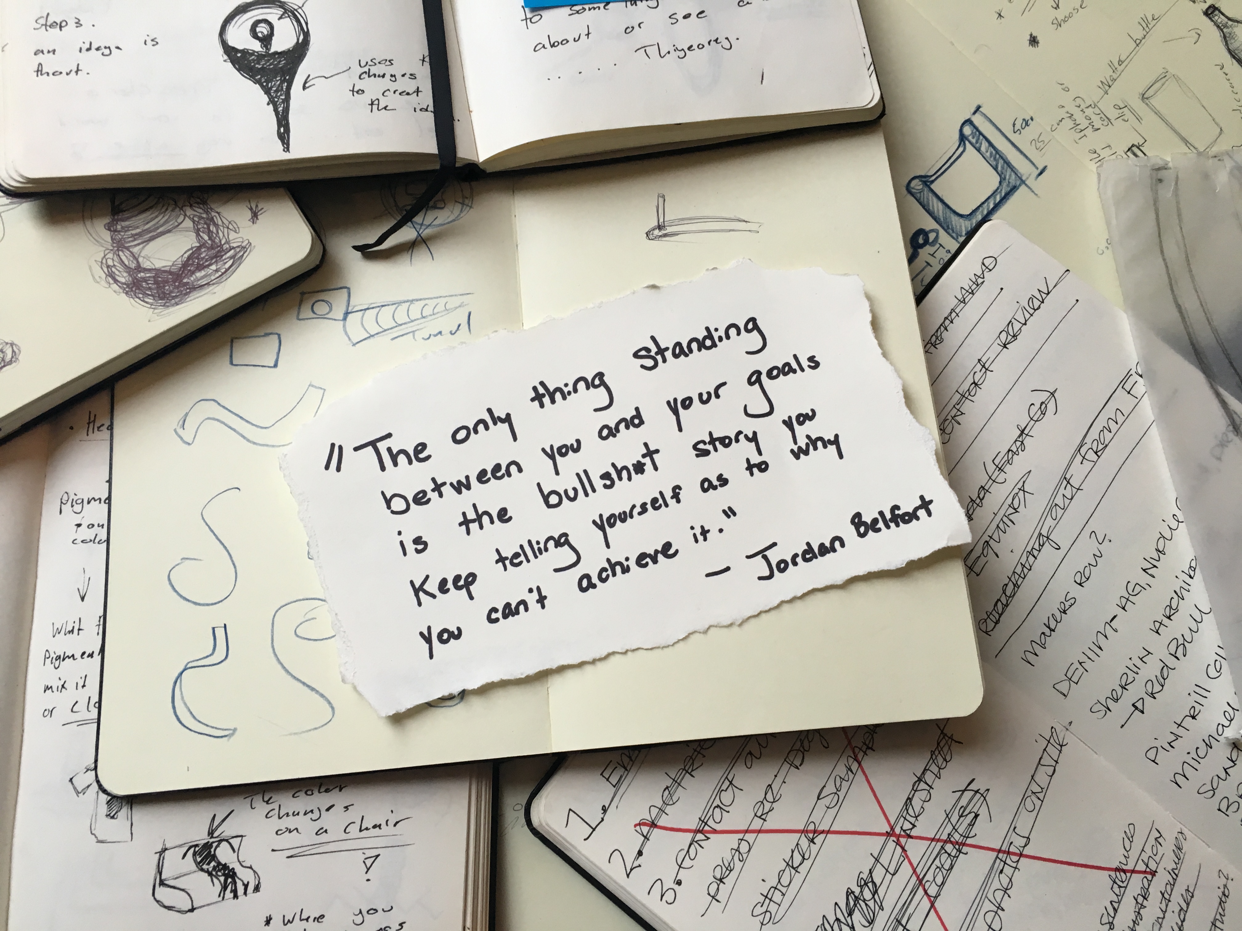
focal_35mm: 29
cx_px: 621
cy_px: 466
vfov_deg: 48.2
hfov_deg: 61.7
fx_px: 1041
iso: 32
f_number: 2.2
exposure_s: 1/30
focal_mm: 4.15
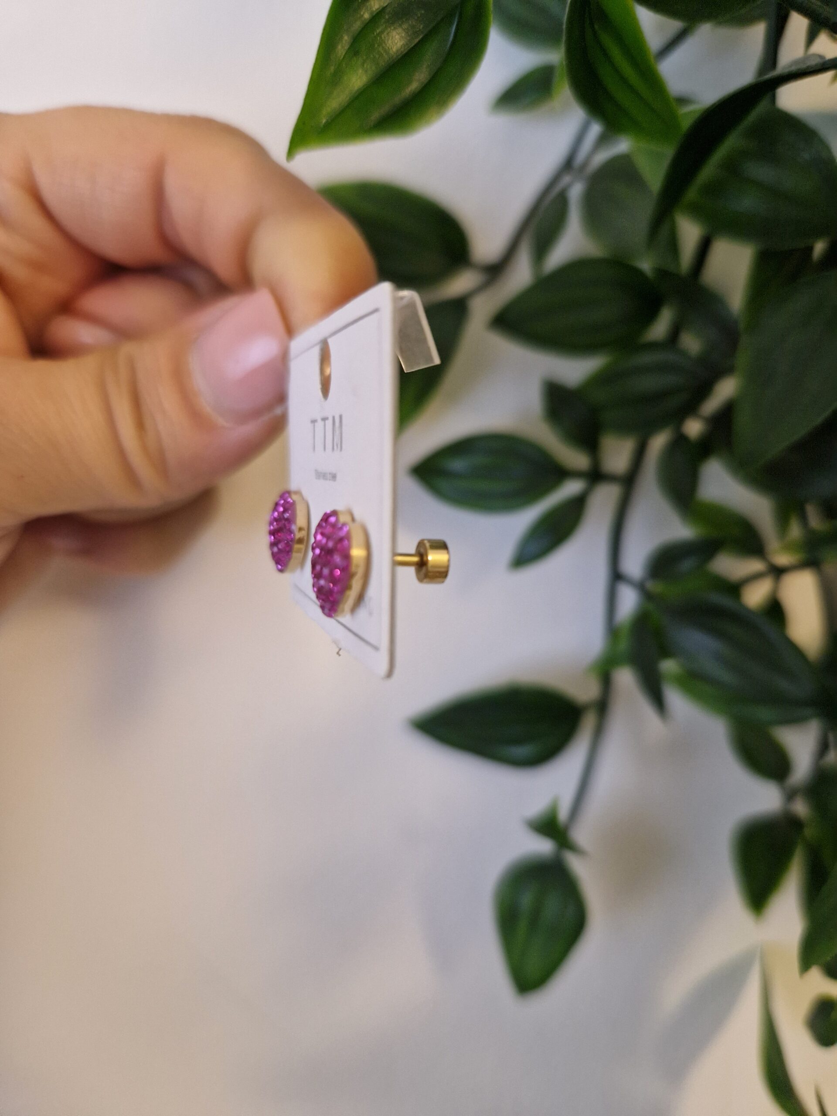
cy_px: 558
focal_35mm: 23
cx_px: 418
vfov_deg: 73.9
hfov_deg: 58.9
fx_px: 742
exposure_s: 1/50
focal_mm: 5.4
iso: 640
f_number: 1.8
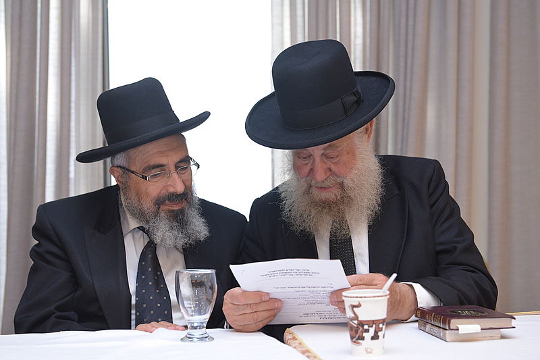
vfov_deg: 19.4
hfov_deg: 28.8
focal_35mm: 70
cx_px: 270
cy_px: 180
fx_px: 1050
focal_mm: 70
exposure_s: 1/100
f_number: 5
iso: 2500
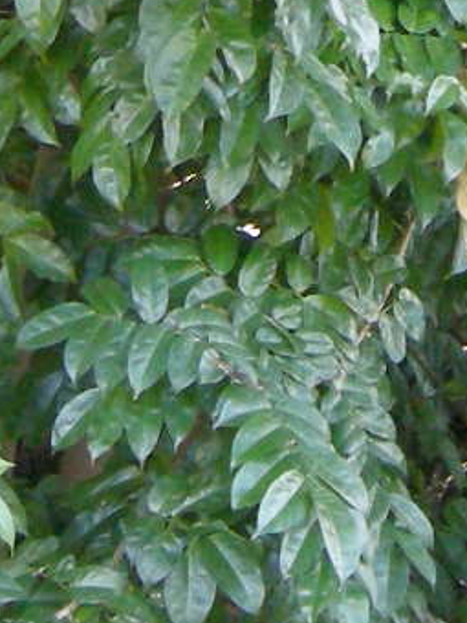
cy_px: -244
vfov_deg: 7.9
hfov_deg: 6.0
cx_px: 385
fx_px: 4443
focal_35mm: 247
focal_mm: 7.5
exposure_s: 1/62
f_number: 2.7
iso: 225
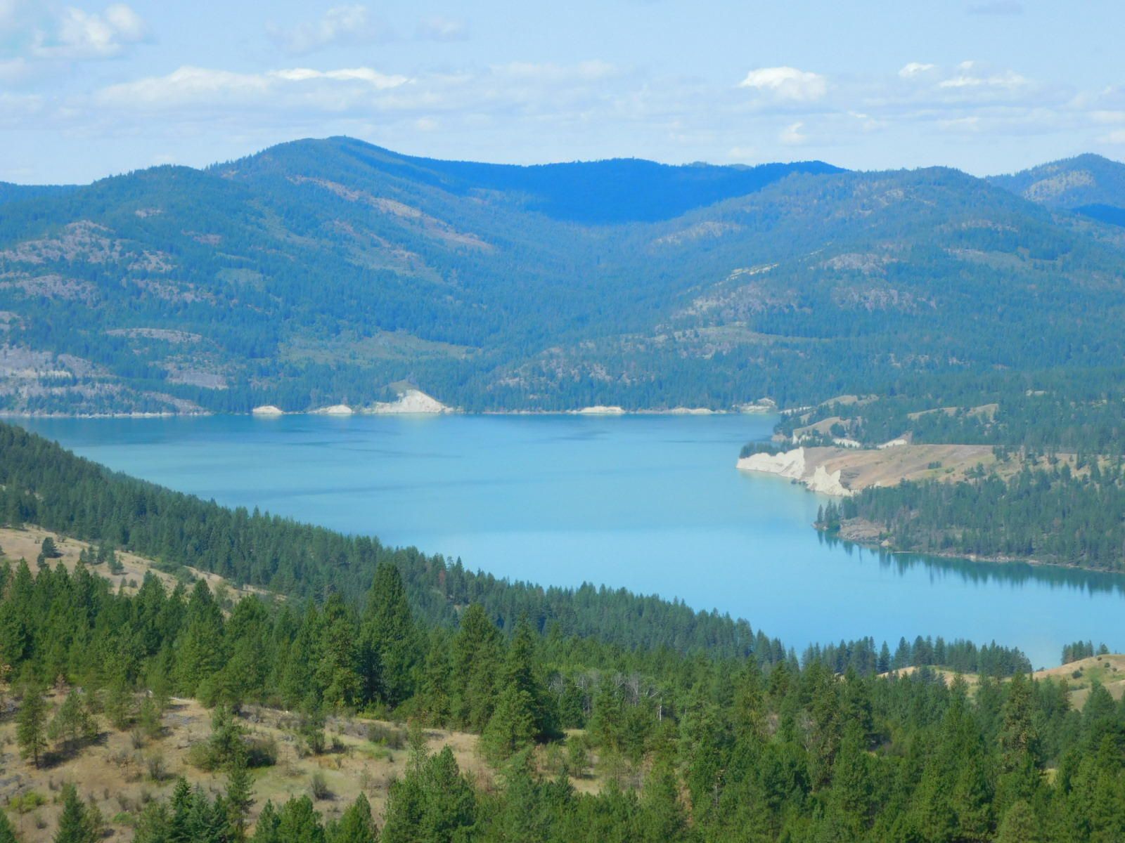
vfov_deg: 14.9
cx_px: 562
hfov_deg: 19.8
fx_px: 3217
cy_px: 422
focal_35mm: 99
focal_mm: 17.6
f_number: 4.6
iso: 125
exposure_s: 1/800
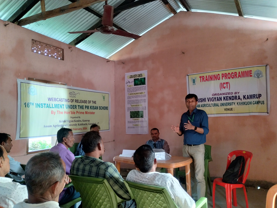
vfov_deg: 49.9
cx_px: 138
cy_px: 104
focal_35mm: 28
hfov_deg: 63.4
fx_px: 224
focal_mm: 4.27
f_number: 1.8
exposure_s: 1/33.3
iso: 725
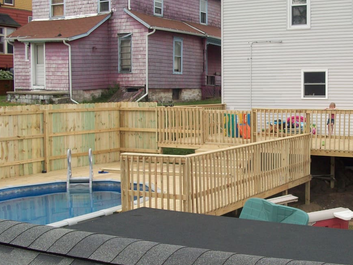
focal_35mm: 52
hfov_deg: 36.1
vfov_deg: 28.0
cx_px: 258
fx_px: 530
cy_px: 117
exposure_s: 1/412
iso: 64
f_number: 2.8
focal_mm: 5.7
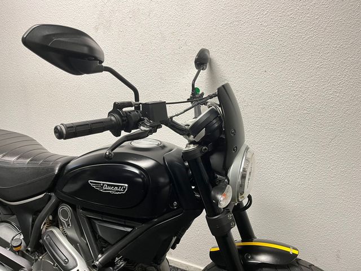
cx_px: 180
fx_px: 271
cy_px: 136
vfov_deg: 53.1
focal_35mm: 26
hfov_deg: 67.3
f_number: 1.6
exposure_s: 1/50
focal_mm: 5.1
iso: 125
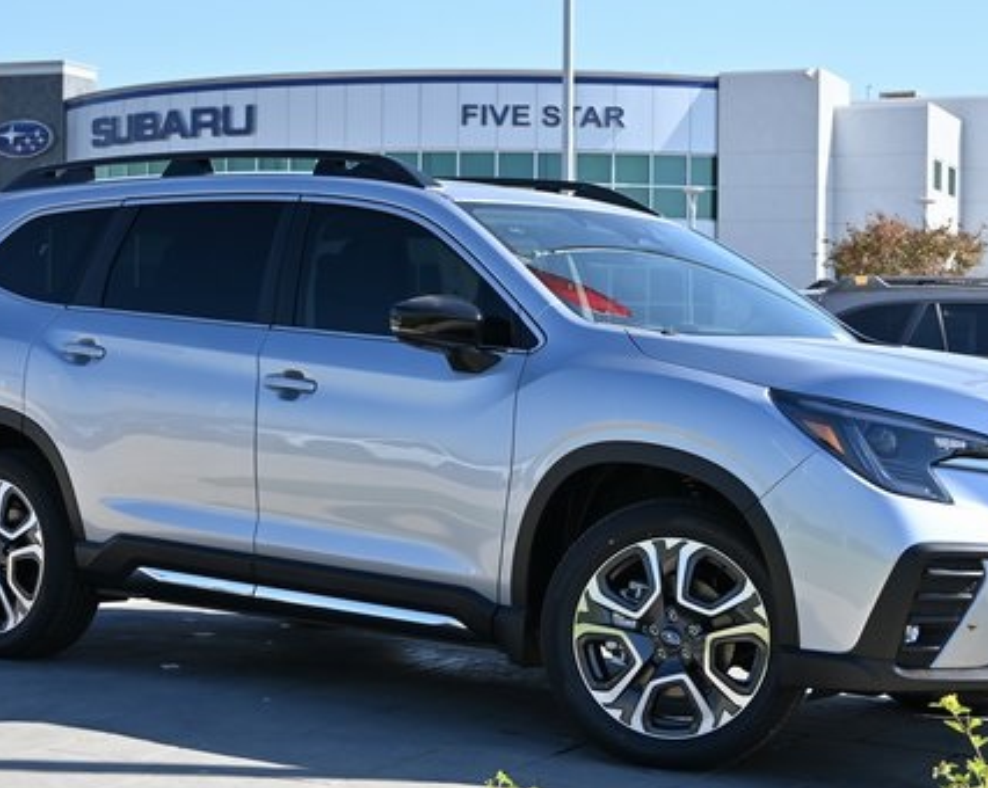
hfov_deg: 26.4
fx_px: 2103
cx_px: 531
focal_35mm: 72
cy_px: 356
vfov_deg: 21.2
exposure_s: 1/640
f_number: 4.2
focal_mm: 34
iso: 100
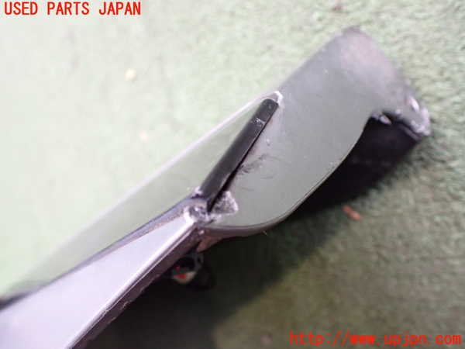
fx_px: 403
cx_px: 232
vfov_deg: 46.8
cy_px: 174
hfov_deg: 60.0
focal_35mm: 30
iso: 800
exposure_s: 1/125
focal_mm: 5.4
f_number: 2.3
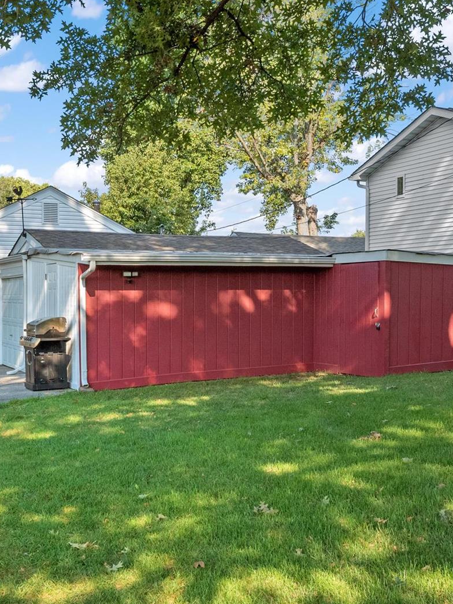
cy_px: 302
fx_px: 925
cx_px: 208
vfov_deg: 36.2
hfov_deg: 27.5
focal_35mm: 53
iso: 400
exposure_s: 1/320
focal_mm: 18
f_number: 8
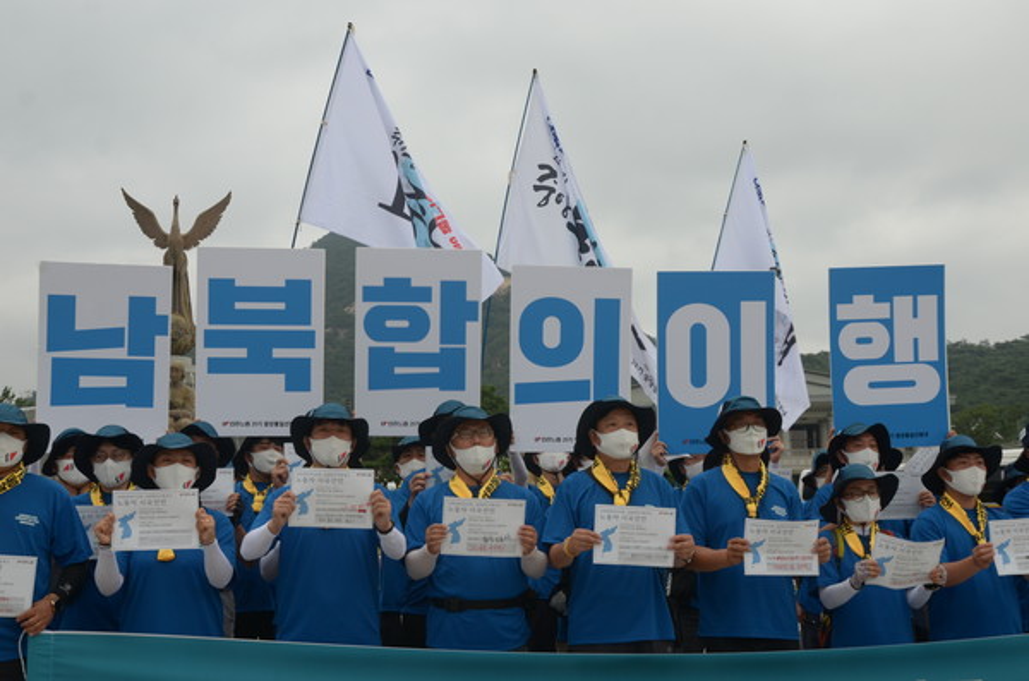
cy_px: 340
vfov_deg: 31.7
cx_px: 514
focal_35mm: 42
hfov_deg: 46.5
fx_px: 1198
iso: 400
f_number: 5
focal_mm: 28
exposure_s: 1/100
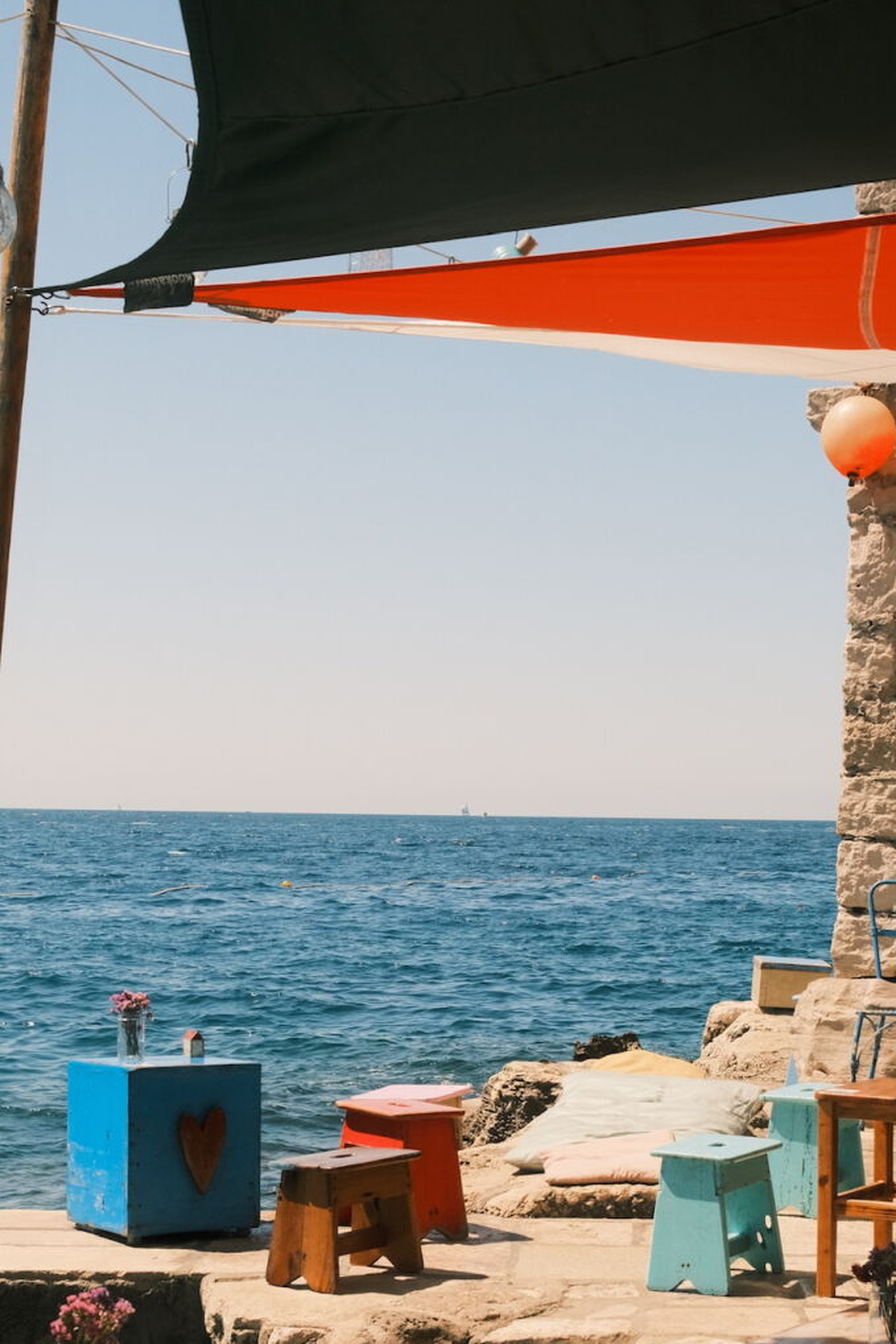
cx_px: 480
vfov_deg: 31.0
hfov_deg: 21.2
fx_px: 2390
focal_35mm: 64
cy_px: 971
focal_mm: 24.7
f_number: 6.4
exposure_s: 1/1100
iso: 640
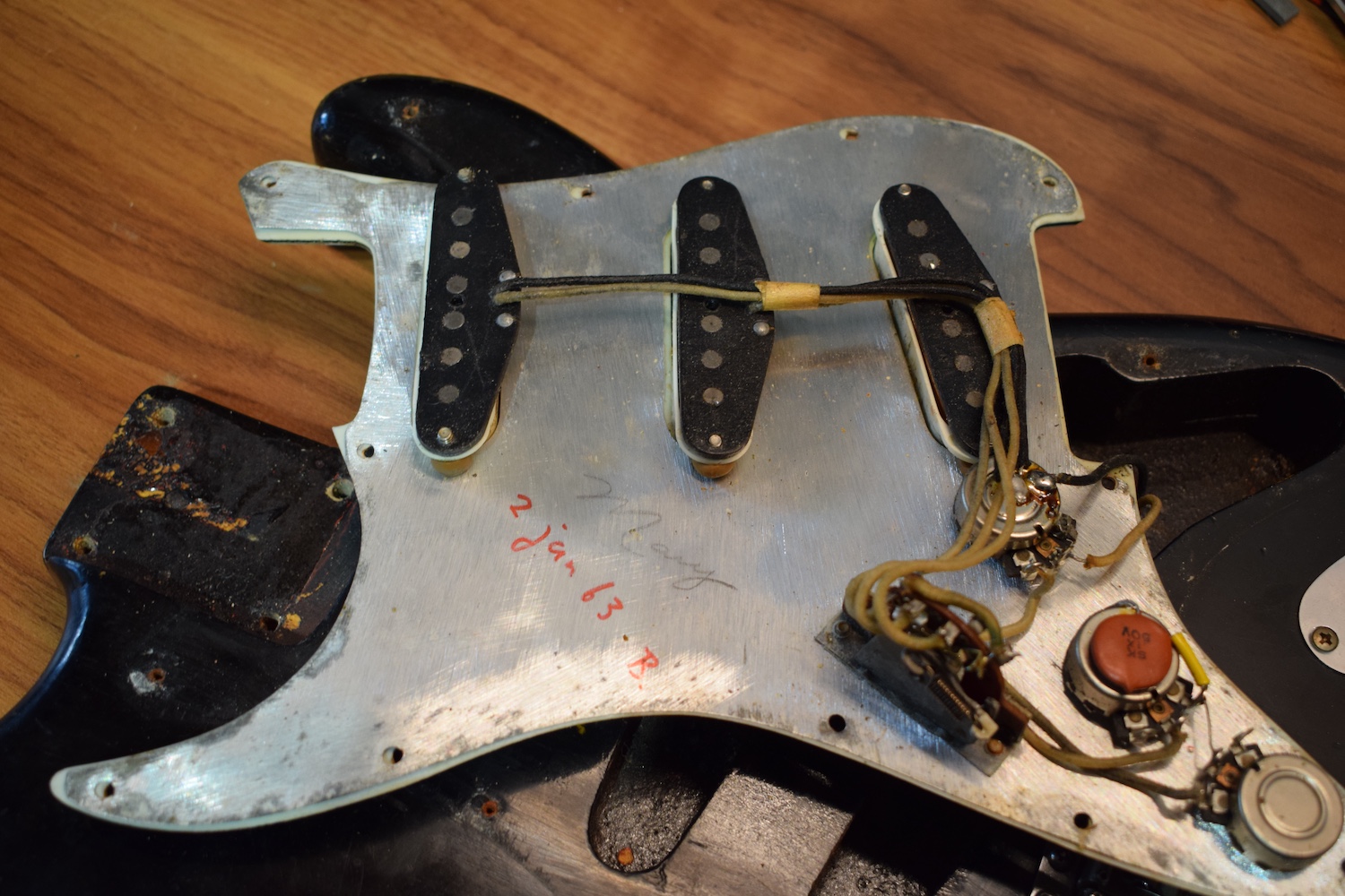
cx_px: 672
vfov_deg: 28.9
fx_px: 1737
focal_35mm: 46
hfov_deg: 42.3
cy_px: 448
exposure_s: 1/60
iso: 720
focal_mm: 31
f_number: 4.2
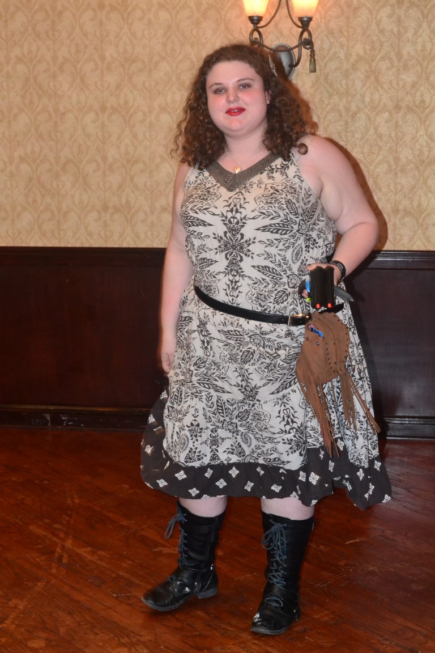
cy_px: 326
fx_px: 1196
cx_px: 218
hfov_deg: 20.6
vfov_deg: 30.5
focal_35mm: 66
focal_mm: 44
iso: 3200
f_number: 7.1
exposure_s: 1/60
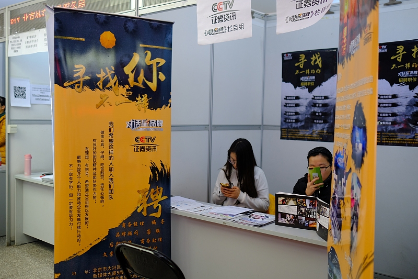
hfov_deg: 54.4
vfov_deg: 37.8
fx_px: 406
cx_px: 209
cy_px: 140
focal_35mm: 35
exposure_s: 1/125
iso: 250
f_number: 1.4
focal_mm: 23
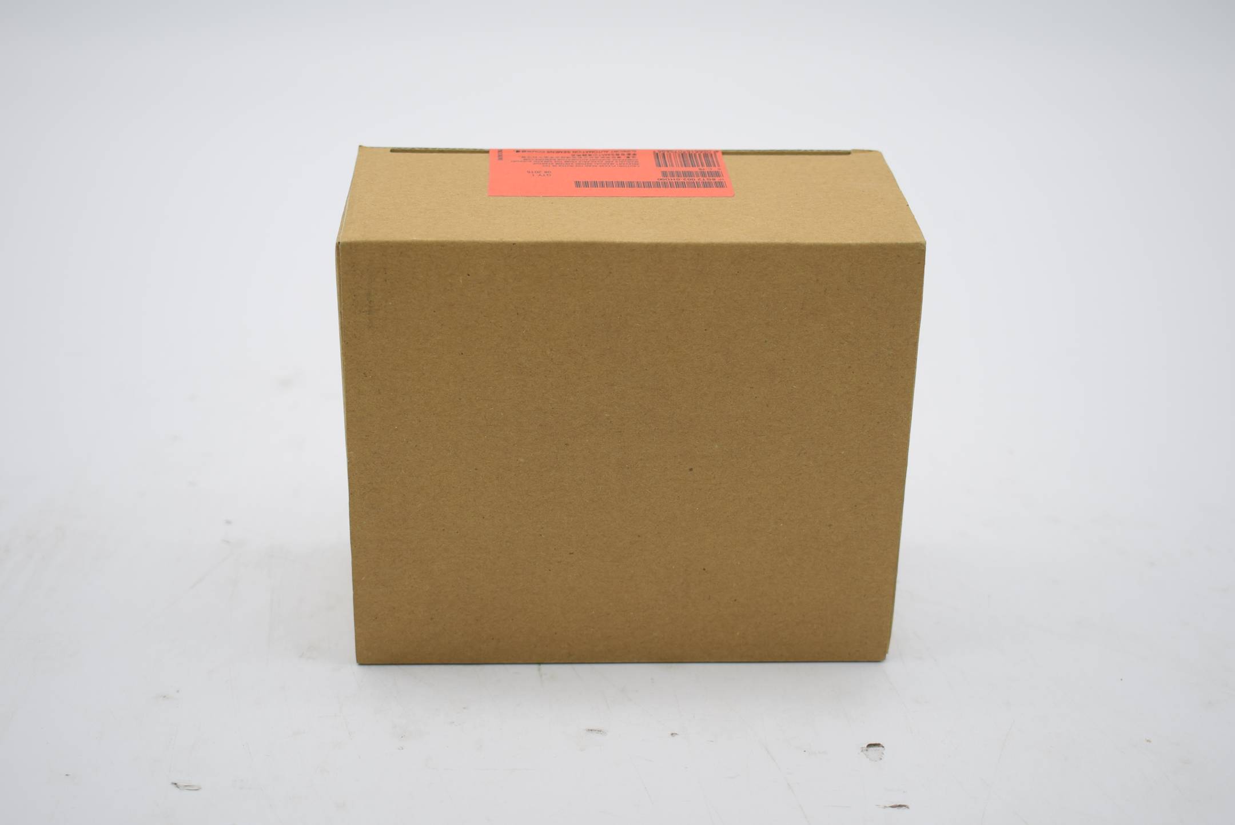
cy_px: 412
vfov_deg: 23.8
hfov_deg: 35.0
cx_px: 618
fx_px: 1957
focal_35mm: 57
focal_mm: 38
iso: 100
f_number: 4.8
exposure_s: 1/45
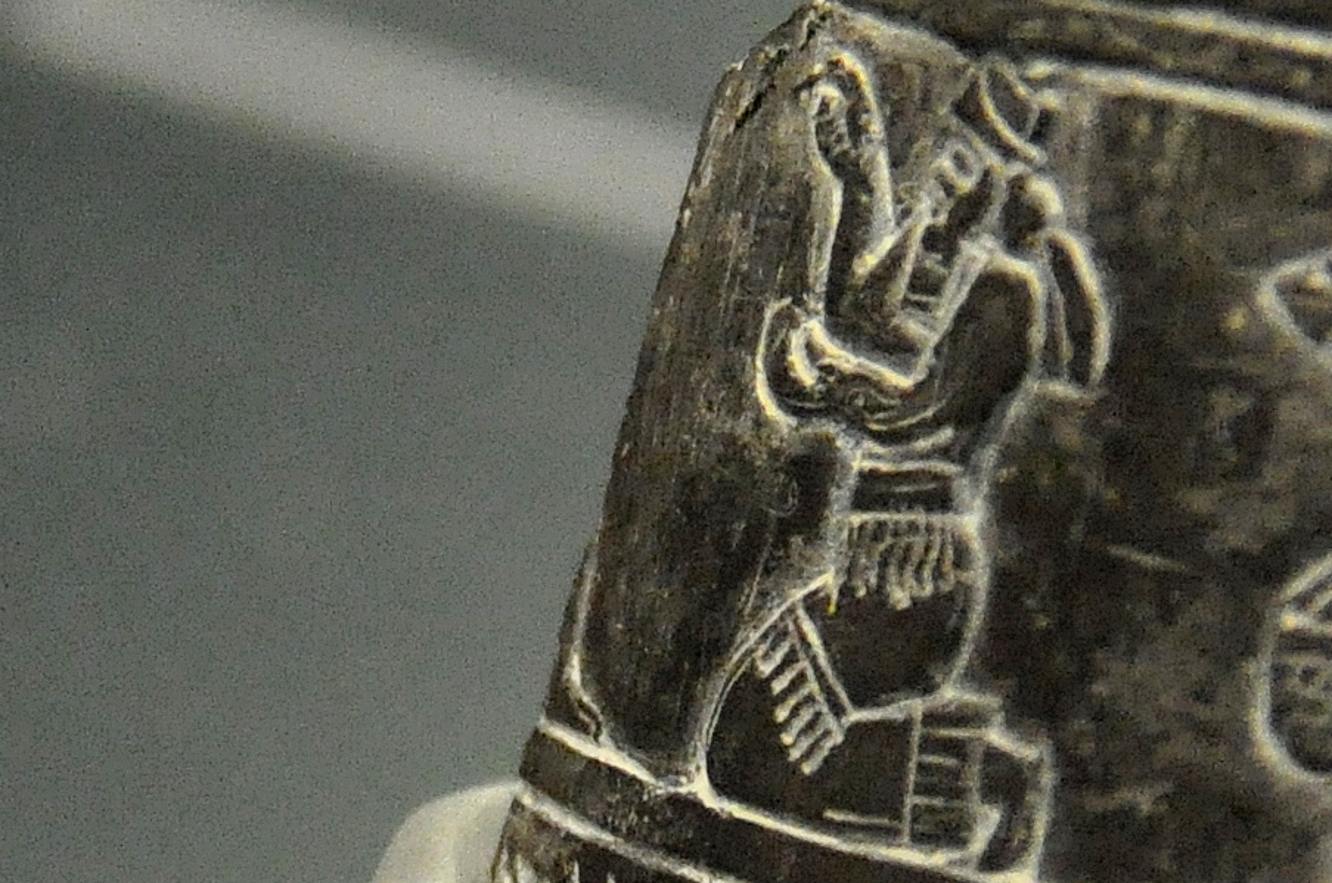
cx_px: 298
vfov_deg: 1.3
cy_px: 756
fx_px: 38173
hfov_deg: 2.0
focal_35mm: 1033
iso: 2500
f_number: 5.6
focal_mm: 145
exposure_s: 1/40
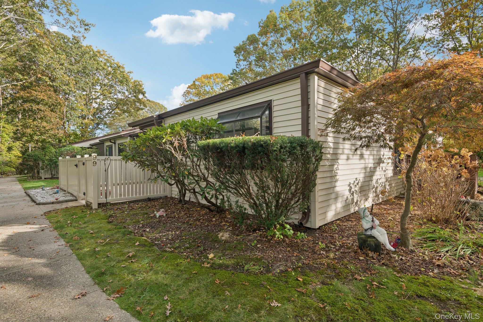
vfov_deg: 67.4
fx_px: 241
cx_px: 242
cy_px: 161
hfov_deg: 90.0
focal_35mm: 18
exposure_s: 1/50
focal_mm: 18
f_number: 8
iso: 200
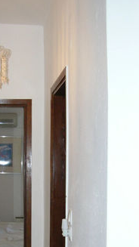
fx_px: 406
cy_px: 187
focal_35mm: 62
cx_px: 37
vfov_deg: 33.1
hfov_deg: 19.3
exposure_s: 1/60.1
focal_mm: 8.9
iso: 200
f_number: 2.8
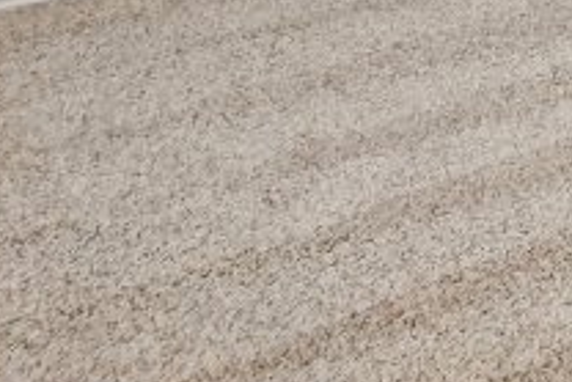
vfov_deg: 12.3
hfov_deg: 16.9
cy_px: -591
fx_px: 1320
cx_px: 1194
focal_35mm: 83
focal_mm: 10
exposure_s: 1/30
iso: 1000
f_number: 8
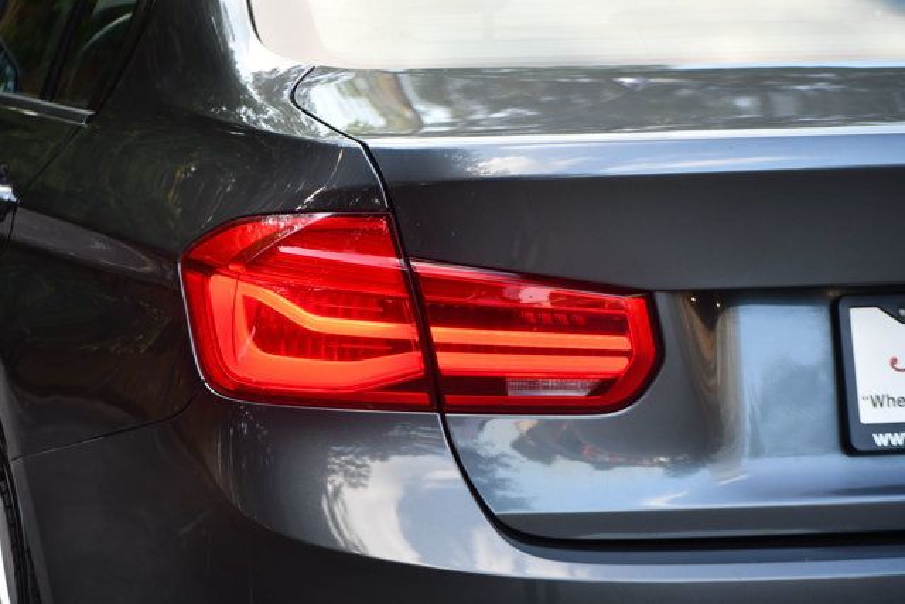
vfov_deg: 9.9
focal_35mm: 138
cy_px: 302
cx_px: 452
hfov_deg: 14.9
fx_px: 3470
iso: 400
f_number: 4.8
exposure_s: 1/250
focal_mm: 92
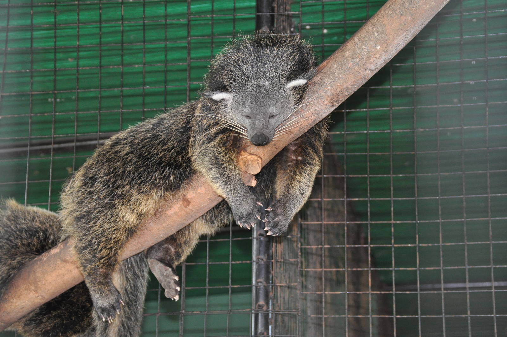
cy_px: 168
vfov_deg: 11.1
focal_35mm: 123
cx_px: 254
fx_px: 1730
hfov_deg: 16.7
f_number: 5.6
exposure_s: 1/60
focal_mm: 82
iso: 1250
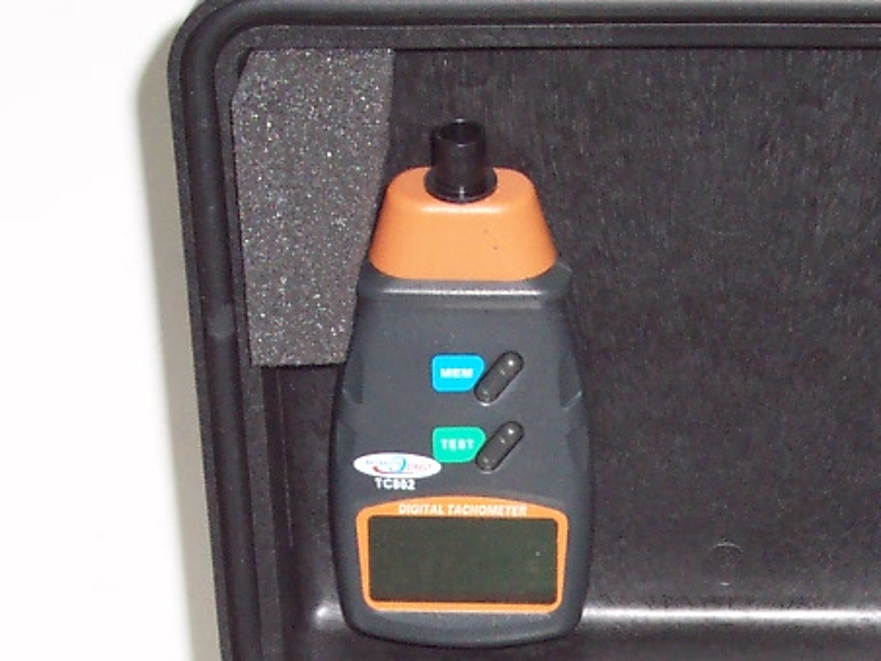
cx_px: 622
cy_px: 739
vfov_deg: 11.9
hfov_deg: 16.1
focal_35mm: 122
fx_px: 3105
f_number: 3
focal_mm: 7
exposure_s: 1/60
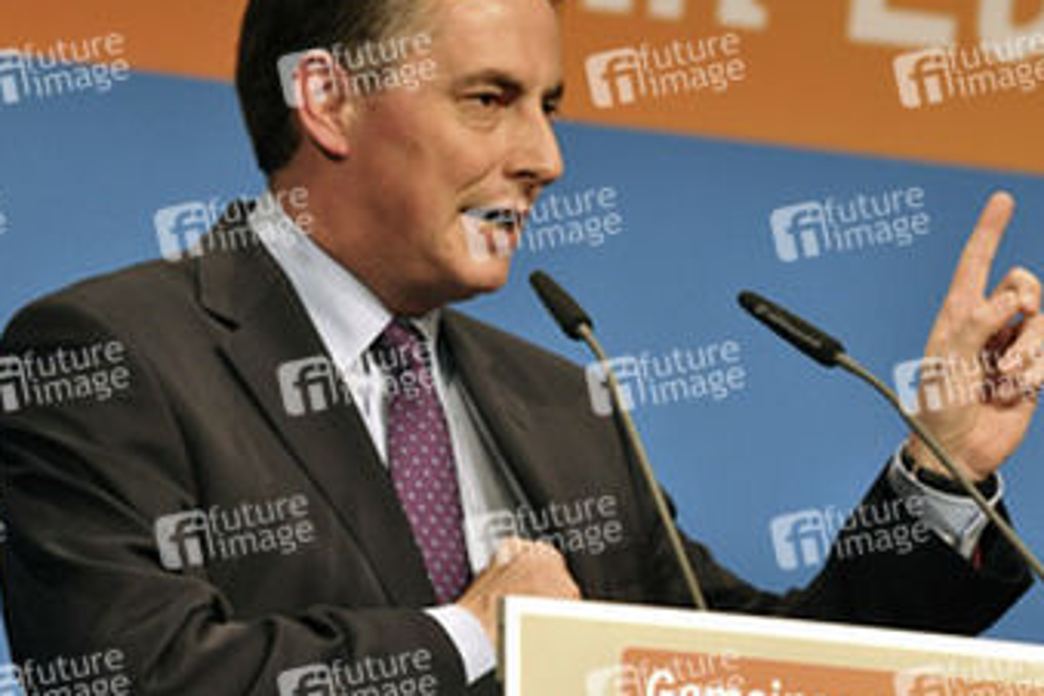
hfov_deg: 5.3
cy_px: 302
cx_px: 584
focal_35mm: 389
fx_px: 11270
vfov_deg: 3.5
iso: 1250
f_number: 7.1
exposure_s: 1/200
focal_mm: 195
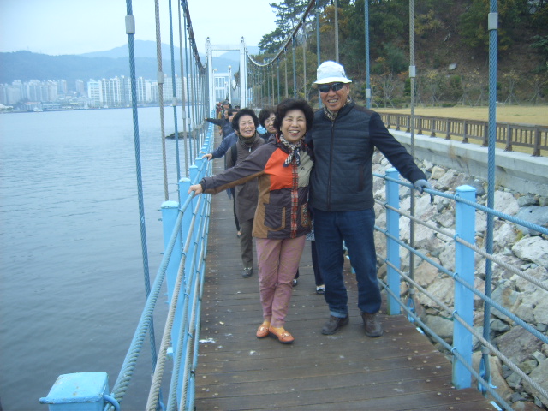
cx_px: 274
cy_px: 206
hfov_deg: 52.6
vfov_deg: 40.7
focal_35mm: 35
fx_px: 554
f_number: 2.8
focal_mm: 5.8
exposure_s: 1/90
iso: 50
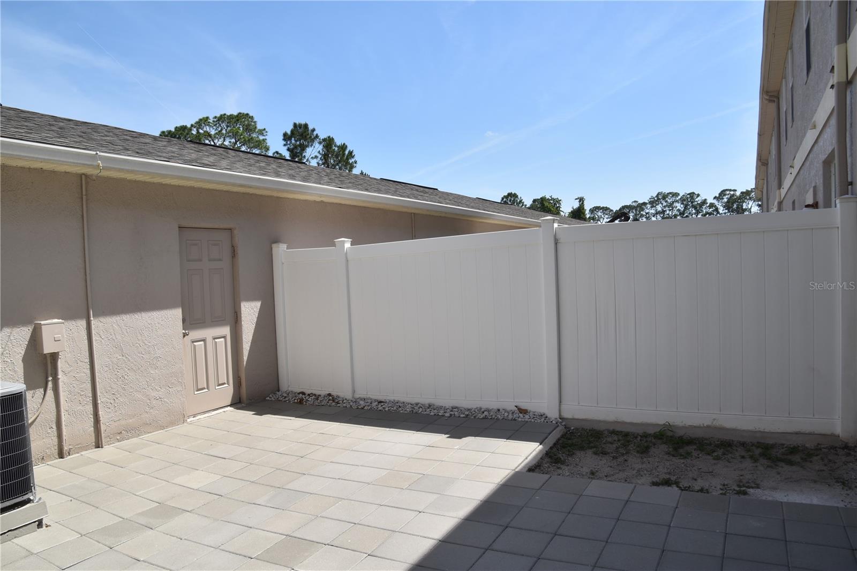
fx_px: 571
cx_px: 428
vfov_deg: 53.1
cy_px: 286
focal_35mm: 24
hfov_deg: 73.8
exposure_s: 1/400
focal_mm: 16
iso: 200
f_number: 10
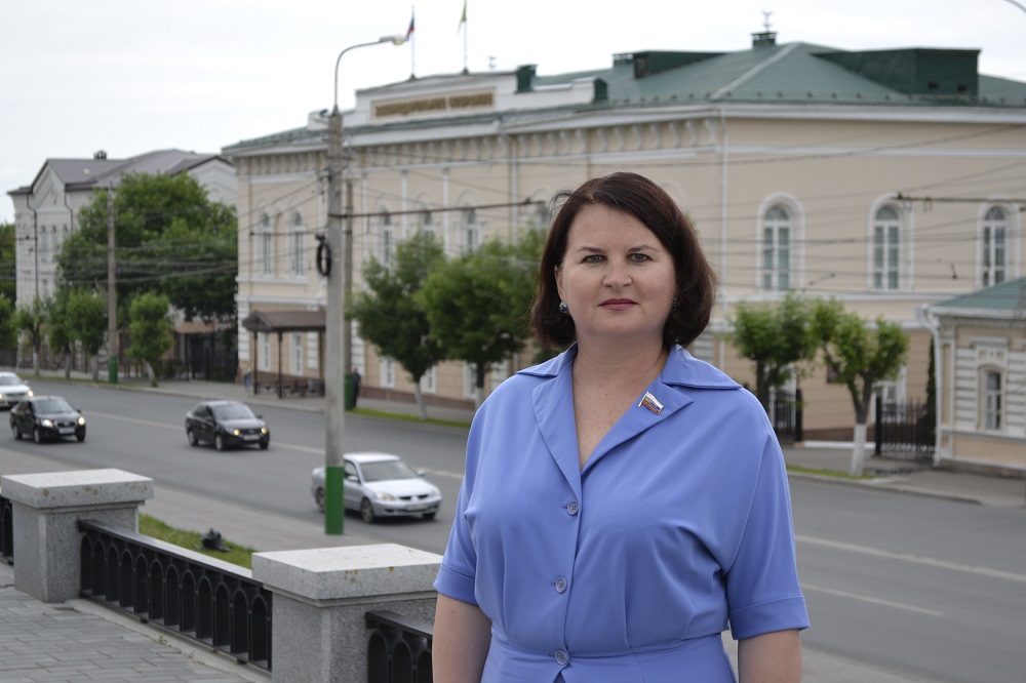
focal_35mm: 82
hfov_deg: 24.6
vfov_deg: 16.5
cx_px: 513
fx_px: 2350
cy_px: 342
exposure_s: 1/125
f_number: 5.6
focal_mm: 55
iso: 100
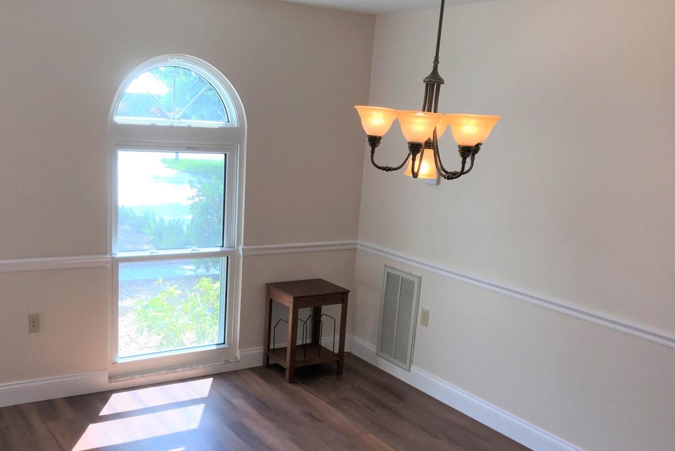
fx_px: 694
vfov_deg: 35.8
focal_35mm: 37
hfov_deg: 51.8
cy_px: 281
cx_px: 316
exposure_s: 1/261
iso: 20
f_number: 1.8
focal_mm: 3.99
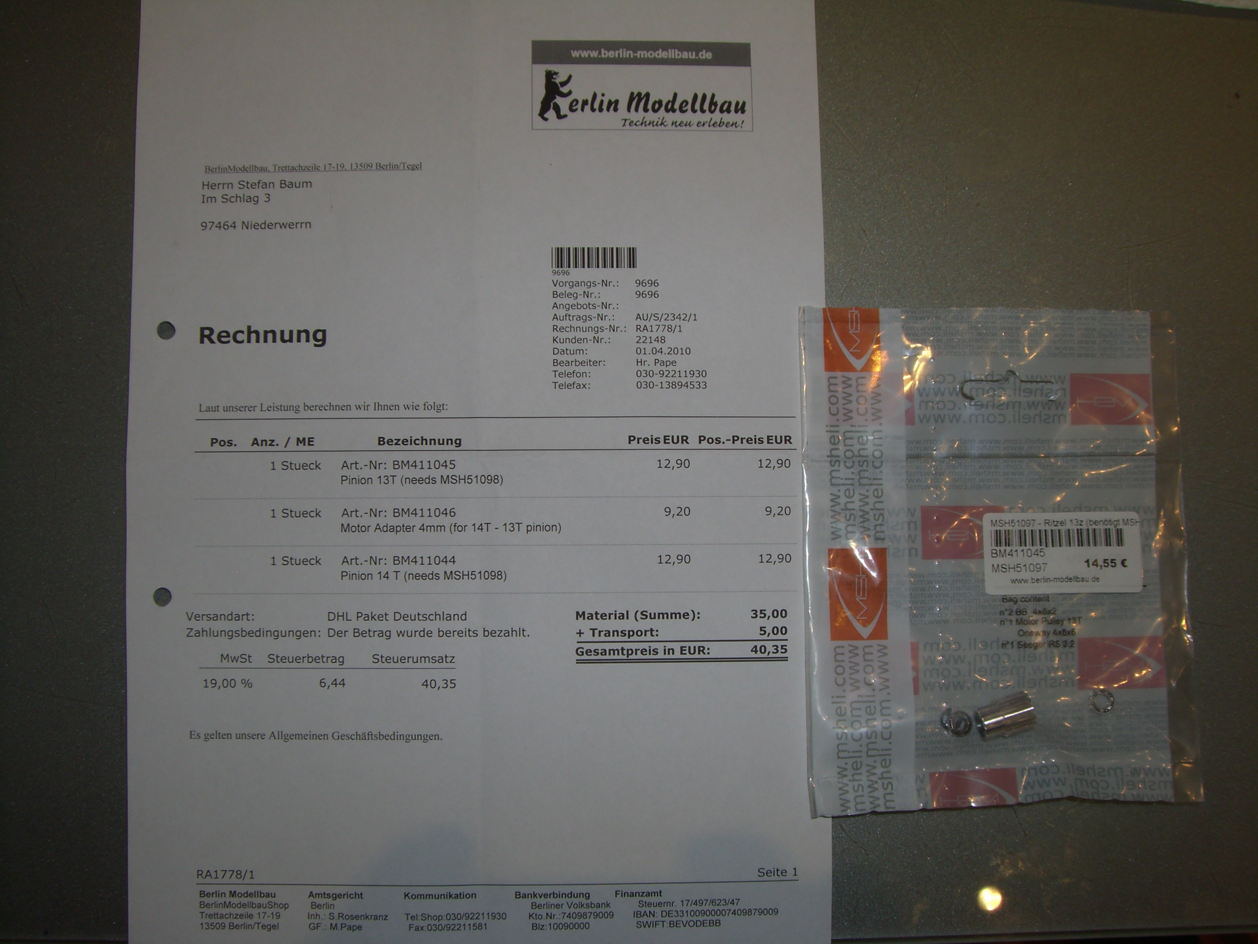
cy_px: 472
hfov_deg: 49.0
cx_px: 629
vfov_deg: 37.7
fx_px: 1381
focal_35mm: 38
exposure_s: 1/30
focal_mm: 6.2
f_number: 4.3
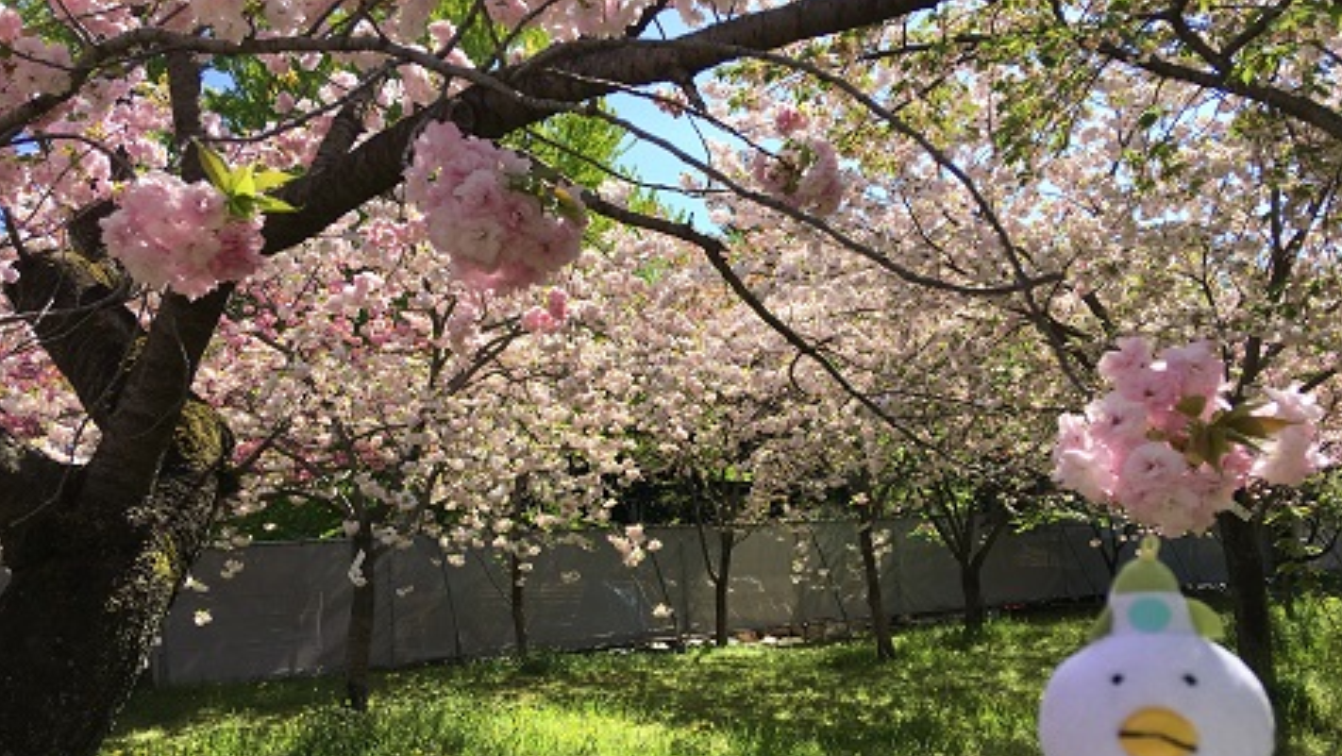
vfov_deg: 36.6
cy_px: 445
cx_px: 674
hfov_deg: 61.0
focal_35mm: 32
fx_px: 1139
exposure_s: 1/818
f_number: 2.2
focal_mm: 4.15
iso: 25
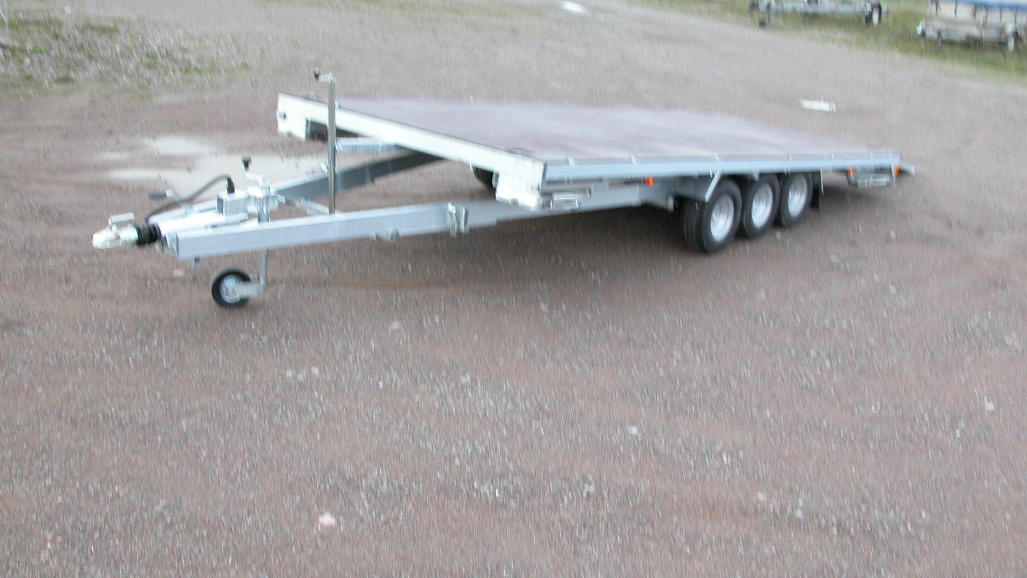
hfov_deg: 52.8
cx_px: 525
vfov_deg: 31.2
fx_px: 1035
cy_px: 271
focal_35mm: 38
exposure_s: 1/99.4
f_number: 4
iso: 100
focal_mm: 8.9
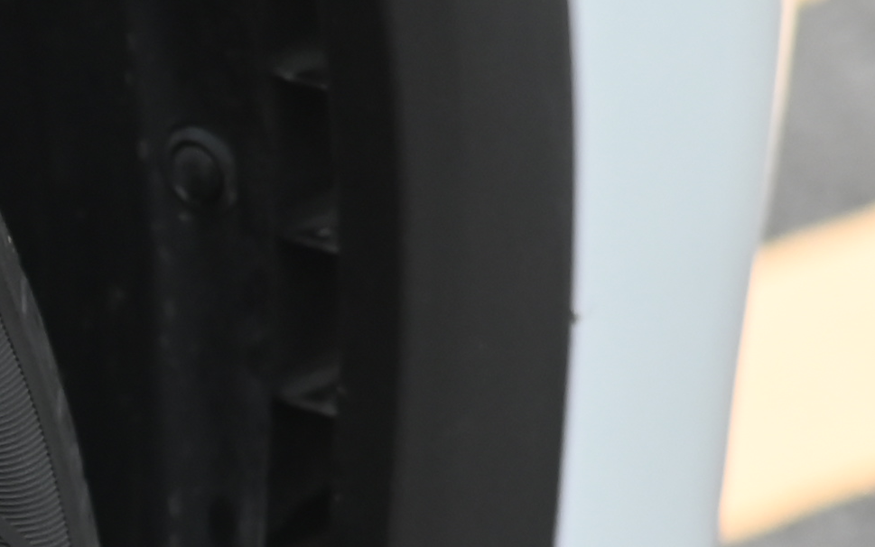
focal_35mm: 538
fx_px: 12832
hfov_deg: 3.9
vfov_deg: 2.4
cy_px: 1320
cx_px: -1042
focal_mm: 85
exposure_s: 1/125
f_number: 2.8
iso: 800
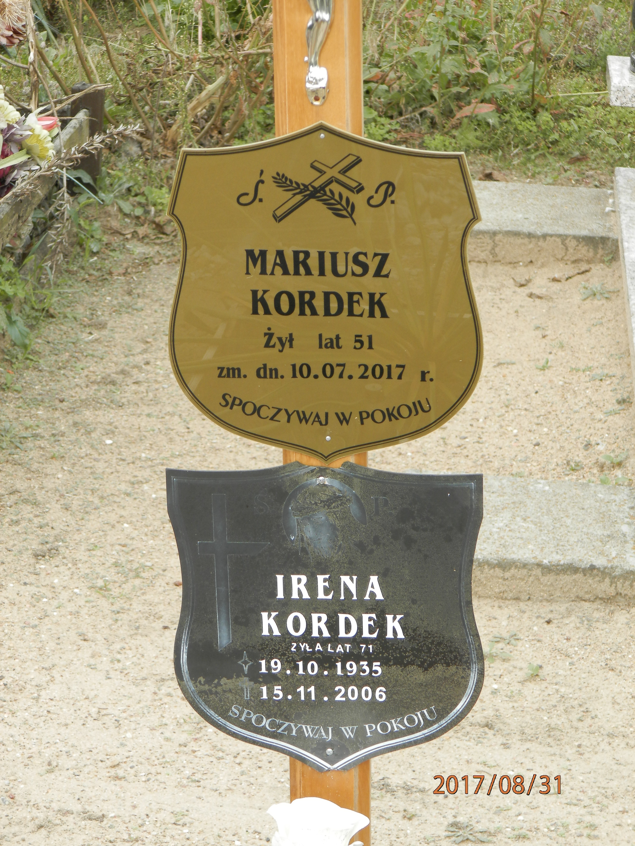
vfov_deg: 14.9
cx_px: 318
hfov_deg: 11.2
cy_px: 423
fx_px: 3229
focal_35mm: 132
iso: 80
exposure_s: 1/100
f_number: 4.7
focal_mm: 23.6
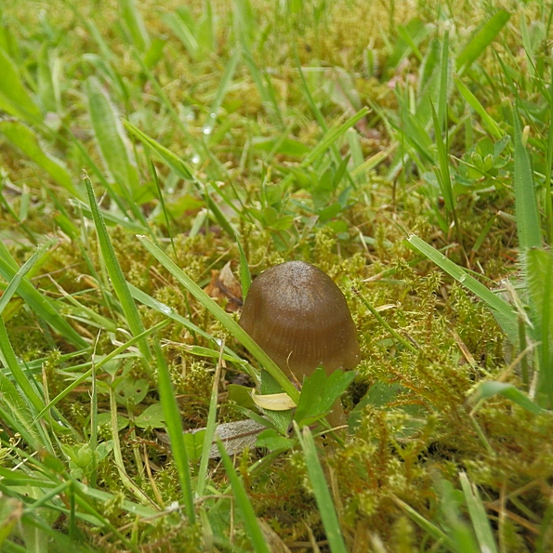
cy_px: 276
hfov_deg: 38.1
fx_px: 795
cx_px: 206
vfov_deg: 38.3
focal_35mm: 44
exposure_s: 1/320
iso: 160
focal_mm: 6.7
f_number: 3.9
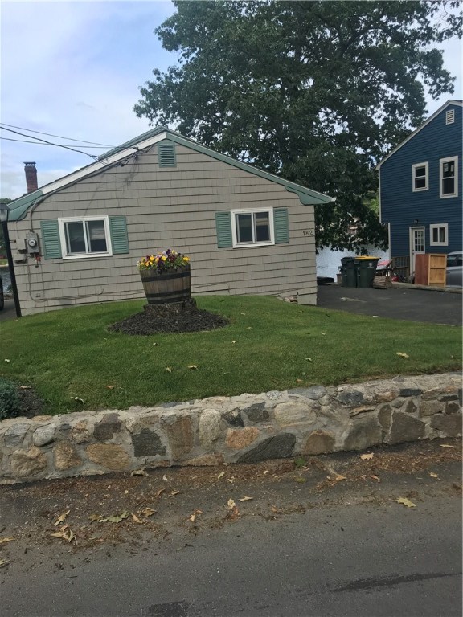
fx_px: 499
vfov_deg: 63.4
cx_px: 232
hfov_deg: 49.7
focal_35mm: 28
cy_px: 308
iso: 20
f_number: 1.8
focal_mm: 3.99
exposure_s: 1/1008
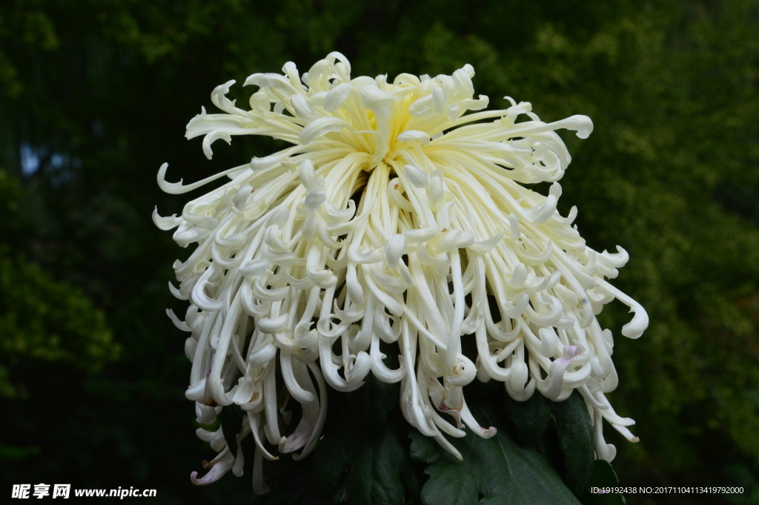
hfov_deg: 21.9
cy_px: 252
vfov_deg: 14.7
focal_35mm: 93
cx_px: 380
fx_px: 1959
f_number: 20
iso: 560
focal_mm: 62
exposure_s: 1/250
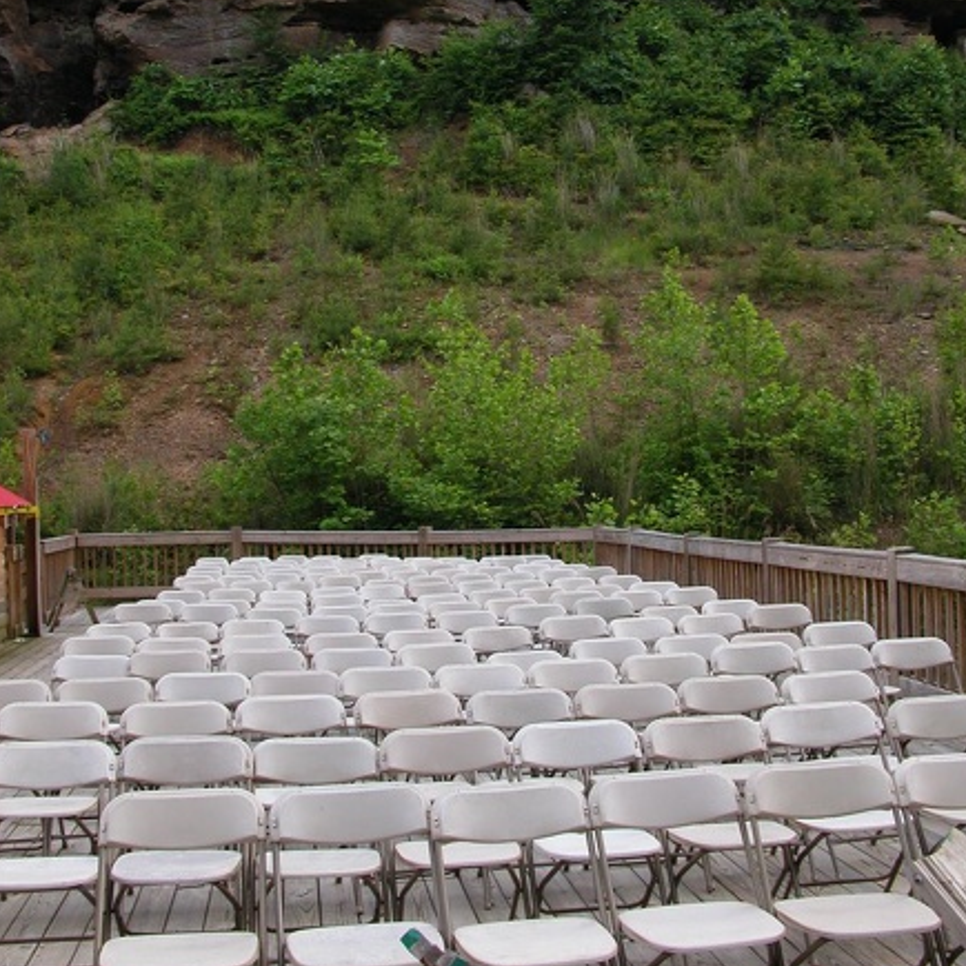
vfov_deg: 40.7
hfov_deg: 40.9
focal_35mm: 41
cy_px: 375
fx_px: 1294
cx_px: 487
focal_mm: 8.9
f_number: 4
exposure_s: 1/125
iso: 100
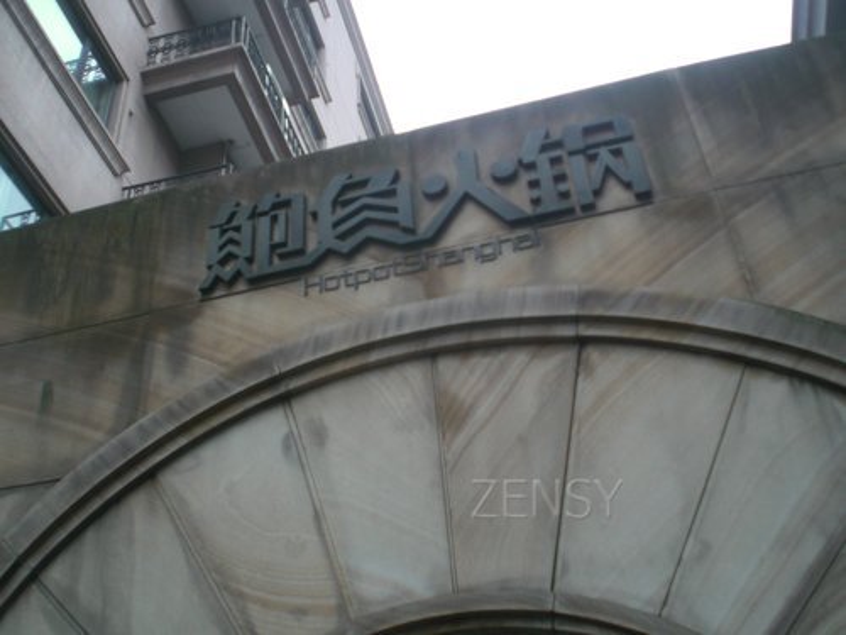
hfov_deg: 49.0
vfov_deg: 37.7
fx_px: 929
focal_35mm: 38
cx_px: 423
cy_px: 318
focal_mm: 6.3
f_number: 3.1
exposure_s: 1/125
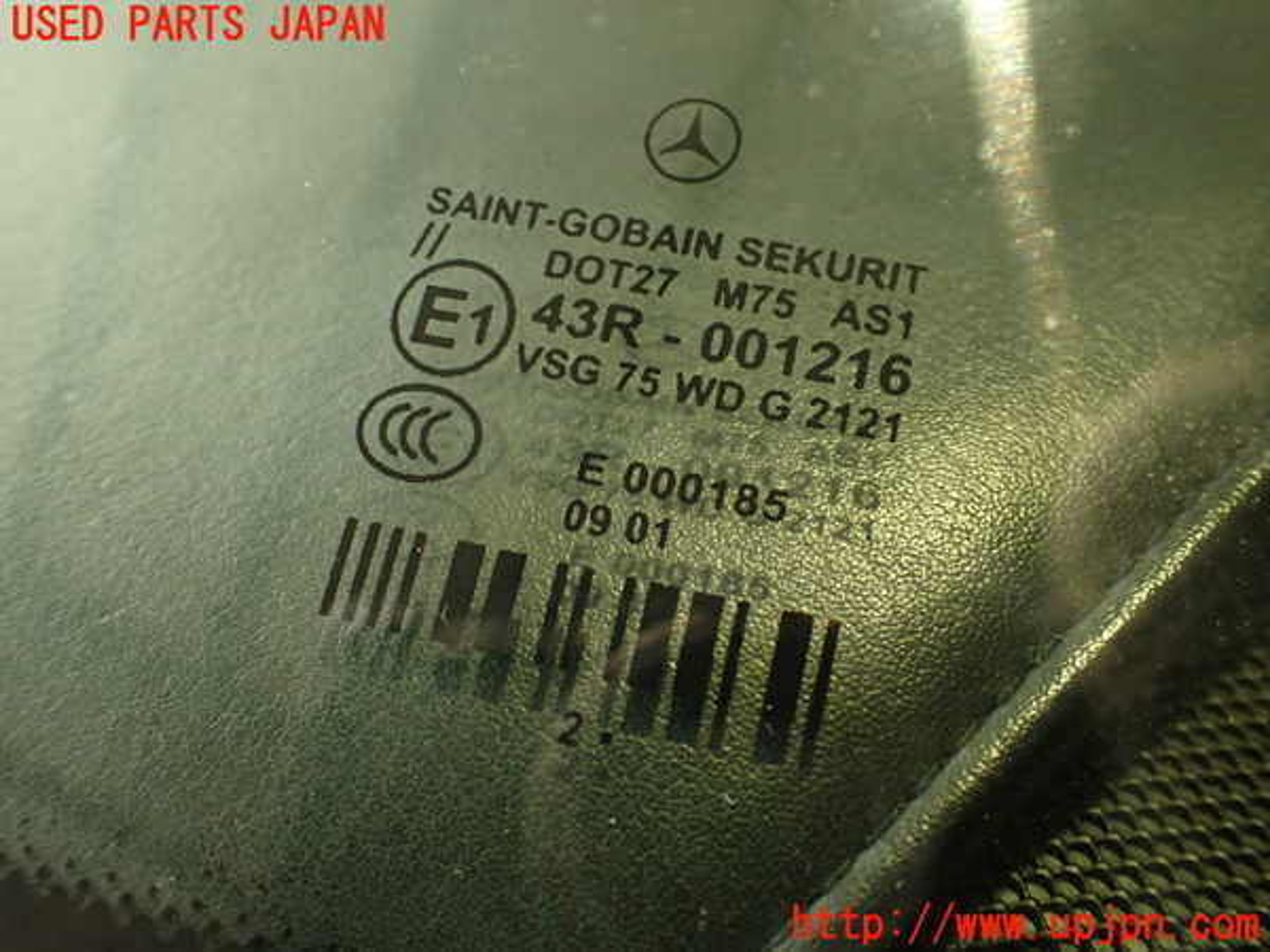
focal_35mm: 32
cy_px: 476
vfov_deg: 44.2
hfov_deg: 56.8
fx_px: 1174
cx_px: 635
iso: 250
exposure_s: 1/30
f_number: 2.4
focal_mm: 5.79
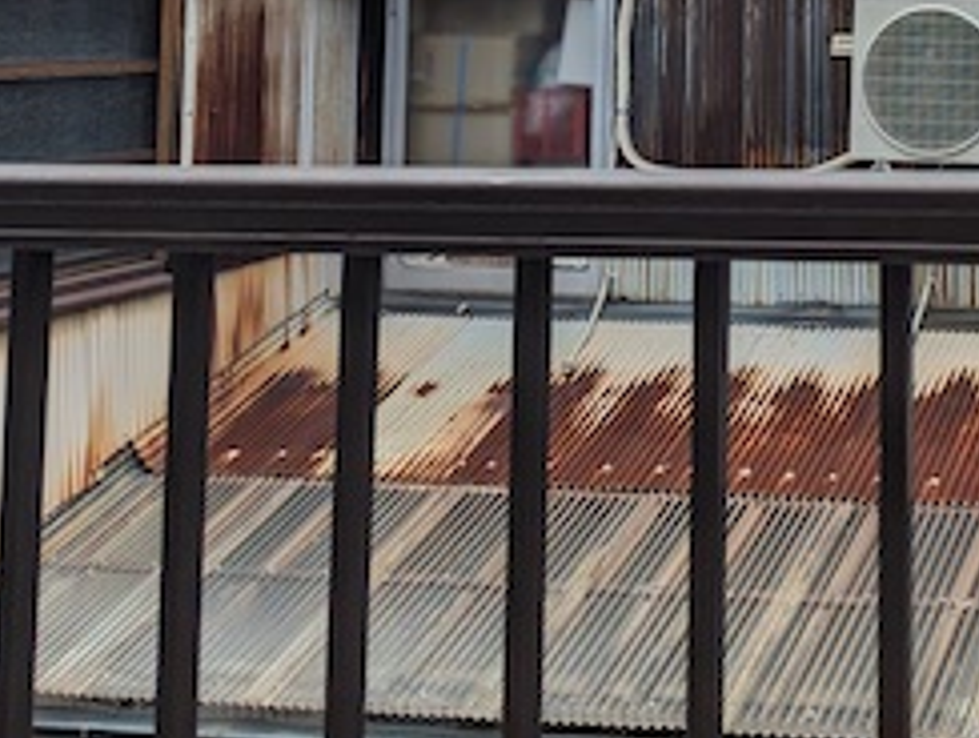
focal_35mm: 63
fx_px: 1785
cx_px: 1051
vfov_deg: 21.7
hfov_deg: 28.2
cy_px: -136
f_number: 1.85
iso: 47
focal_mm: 6.81
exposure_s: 1/2217
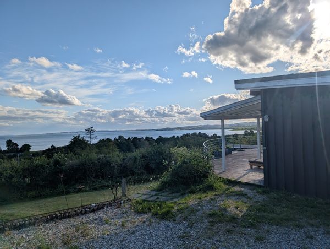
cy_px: 124
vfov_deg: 57.0
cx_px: 165
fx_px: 229
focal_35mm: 24
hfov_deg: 71.5
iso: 23
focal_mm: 6.9
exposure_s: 1/4292
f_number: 1.68
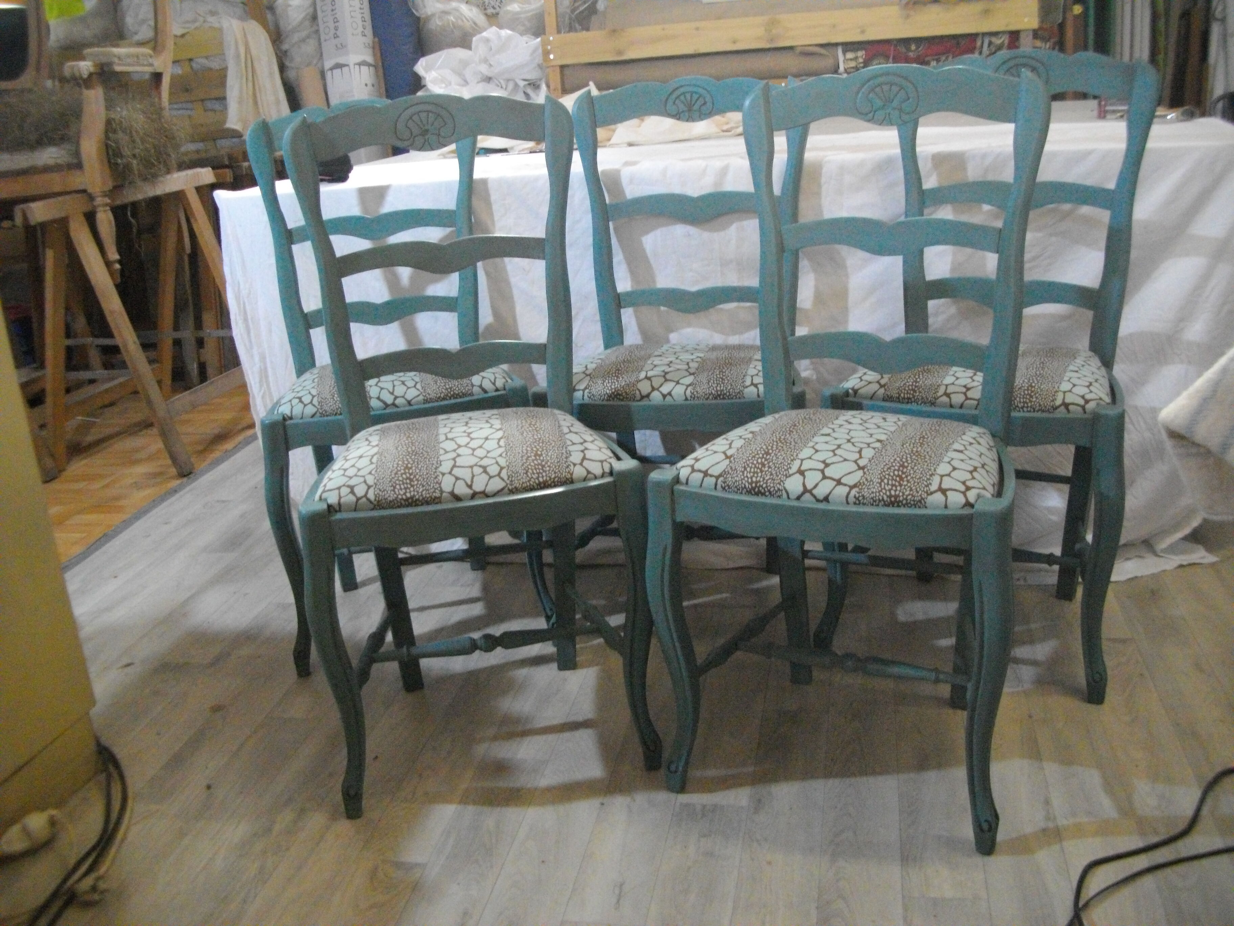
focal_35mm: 31
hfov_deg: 58.4
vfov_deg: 45.4
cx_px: 617
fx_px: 1105
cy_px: 463
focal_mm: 5.7
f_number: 2.9
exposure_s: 1/50
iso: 647
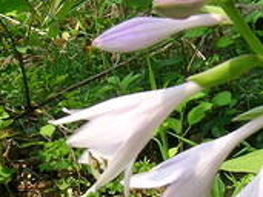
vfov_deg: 14.1
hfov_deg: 18.7
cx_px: 178
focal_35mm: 105
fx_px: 797
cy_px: 112
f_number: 7.9
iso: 50
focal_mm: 5.8
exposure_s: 1/121
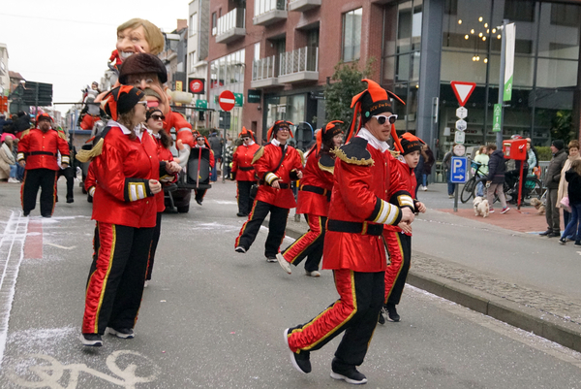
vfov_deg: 25.8
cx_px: 290
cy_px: 194
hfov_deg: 37.8
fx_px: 848
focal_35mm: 52
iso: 3200
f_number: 4.5
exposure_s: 1/1600
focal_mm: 35
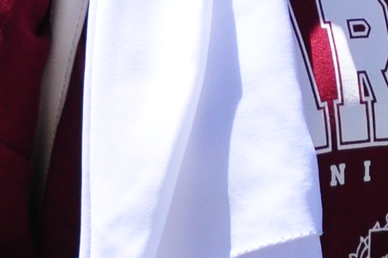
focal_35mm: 249
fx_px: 2681
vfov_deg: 5.5
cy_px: -134
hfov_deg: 8.0
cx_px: 656
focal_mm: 24
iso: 640
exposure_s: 1/4000
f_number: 3.8
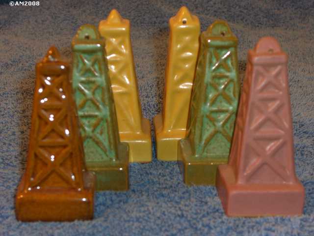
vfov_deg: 15.9
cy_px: 118
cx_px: 157
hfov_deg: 21.1
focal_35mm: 93
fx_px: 844
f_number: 4.8
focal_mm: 19.4
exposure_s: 1/30
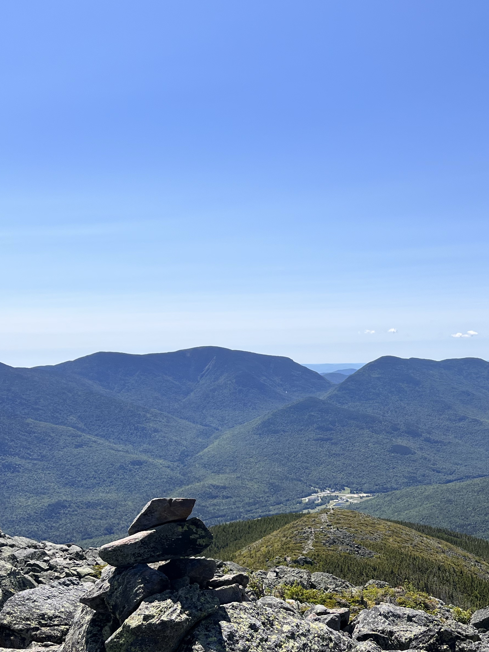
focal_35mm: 44
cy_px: 433
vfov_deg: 42.4
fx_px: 829
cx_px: 327
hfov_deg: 32.6
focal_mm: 5.7
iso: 50
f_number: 1.5
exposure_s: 1/5882
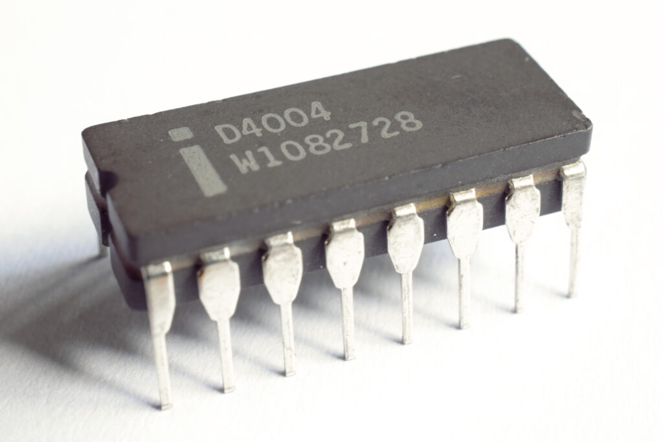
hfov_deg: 33.4
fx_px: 1105
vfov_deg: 22.6
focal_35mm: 60
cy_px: 221
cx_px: 332
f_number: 25
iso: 1600
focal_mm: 40
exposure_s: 1/8
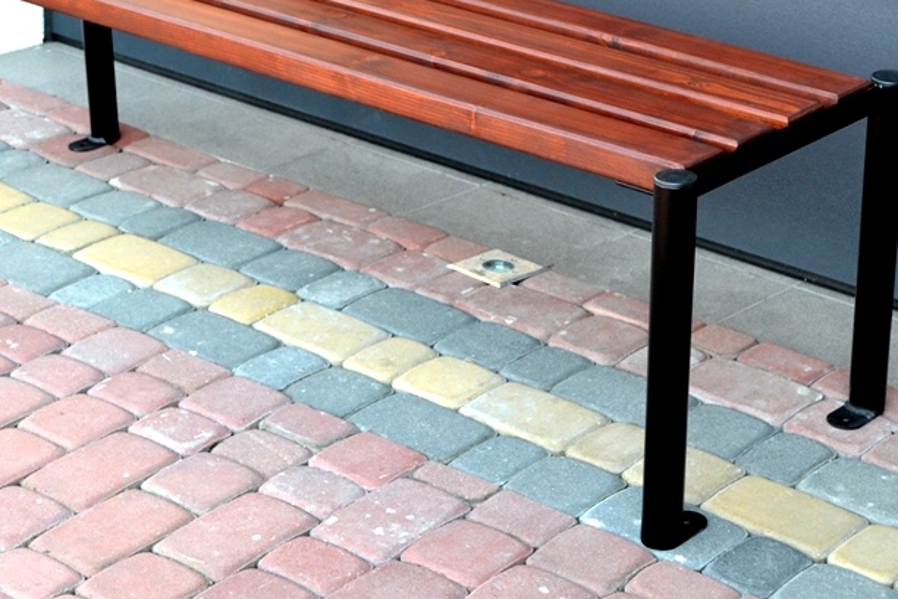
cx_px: 471
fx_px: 2191
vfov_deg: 15.5
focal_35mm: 88
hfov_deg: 23.2
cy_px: 173
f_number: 5.3
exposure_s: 1/125
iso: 400
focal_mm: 35
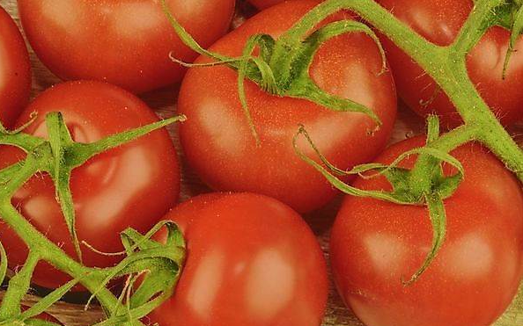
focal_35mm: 139
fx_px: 1981
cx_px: 260
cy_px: 175
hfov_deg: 15.0
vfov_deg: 9.4
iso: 100
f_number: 40
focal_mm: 90
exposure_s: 1.6
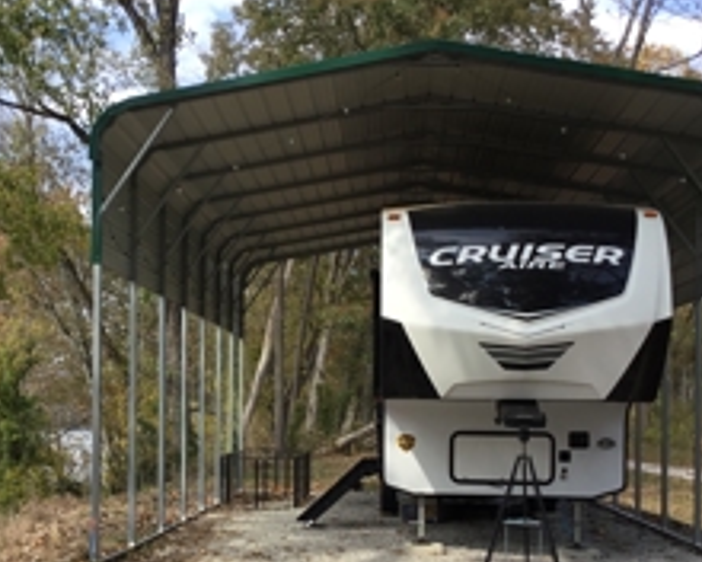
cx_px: 268
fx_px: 1143
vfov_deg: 27.4
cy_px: 383
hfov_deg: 34.0
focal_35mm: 55
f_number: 2.4
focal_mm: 3.3
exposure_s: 1/445
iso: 25
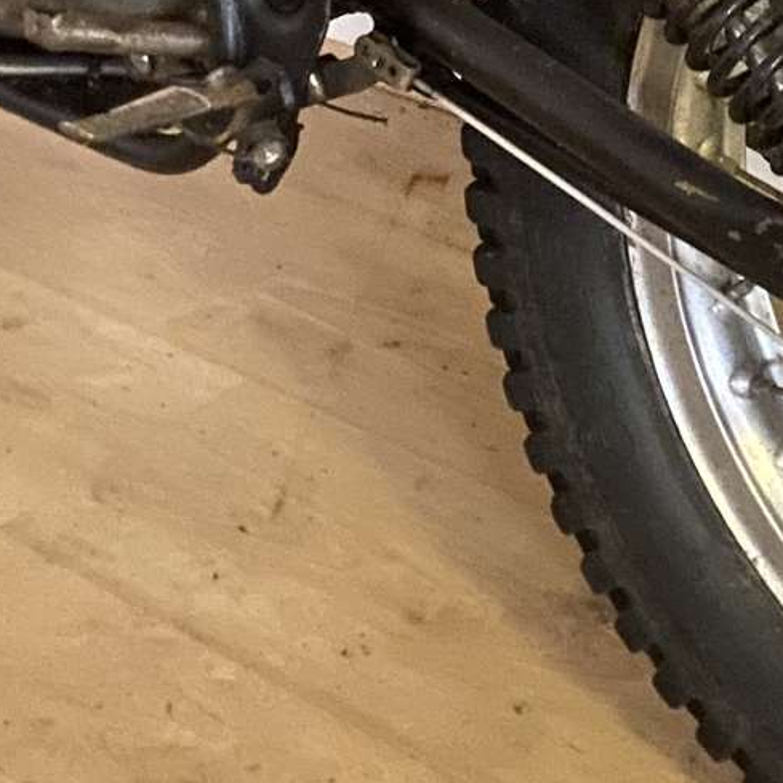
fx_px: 2406
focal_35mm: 94
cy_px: -139
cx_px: 759
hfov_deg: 18.1
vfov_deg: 17.7
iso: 320
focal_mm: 4.25
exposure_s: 1/8
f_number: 1.8
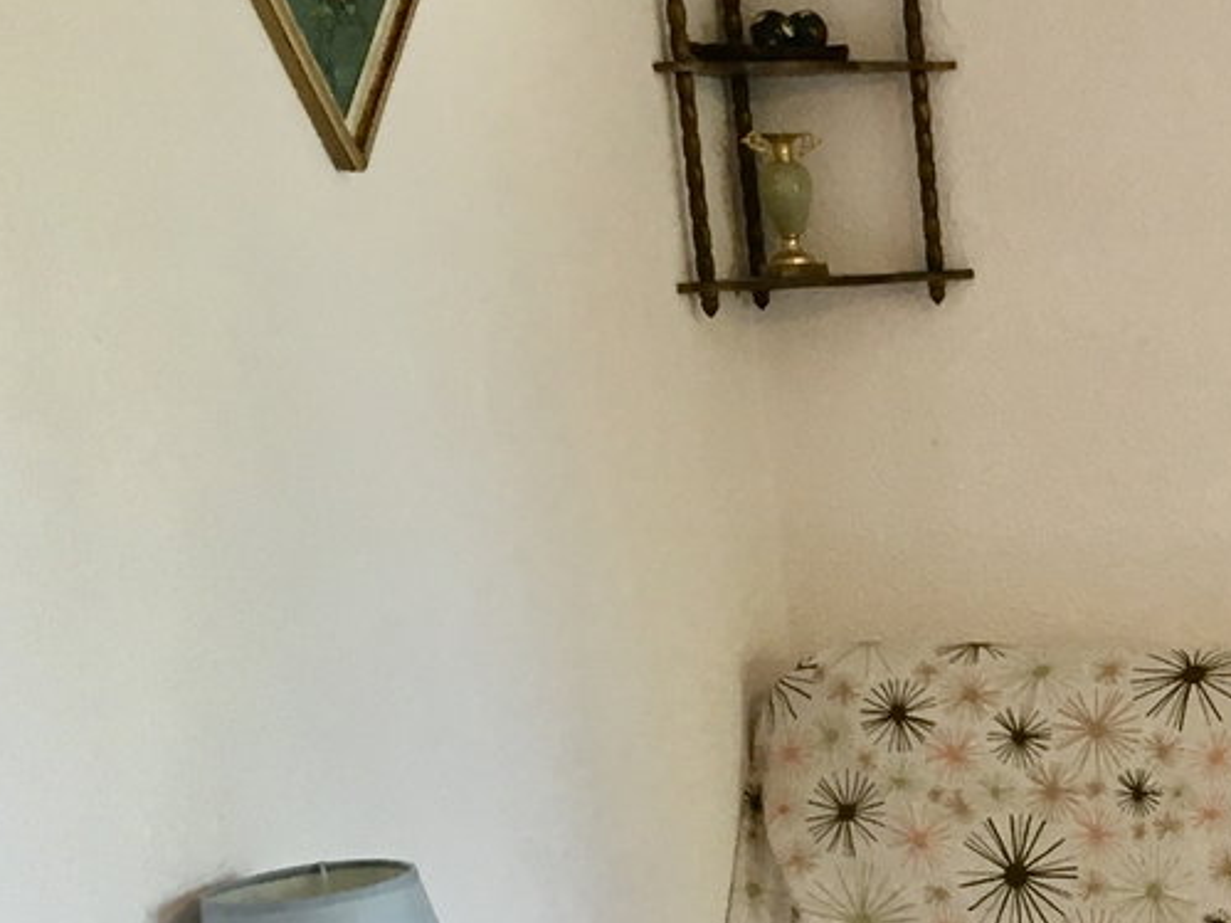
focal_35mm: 93
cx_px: 1658
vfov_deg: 15.4
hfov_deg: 19.3
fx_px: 3306
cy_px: 1061
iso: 64
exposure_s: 1/30
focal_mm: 4.15
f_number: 2.2
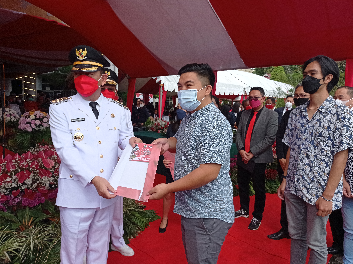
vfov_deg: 49.7
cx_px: 176
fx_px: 285
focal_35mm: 28
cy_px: 132
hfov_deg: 63.5
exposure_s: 1/2457
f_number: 1.79
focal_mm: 4.7
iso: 101
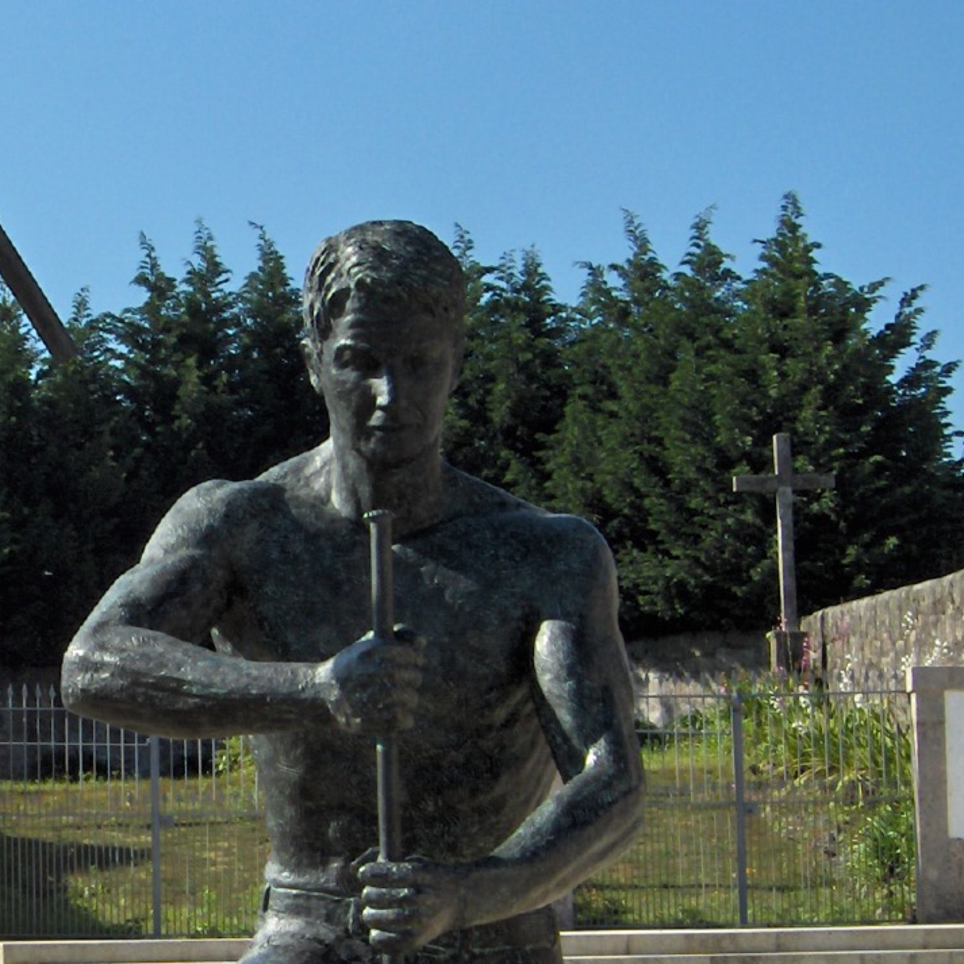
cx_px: -27
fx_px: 3119
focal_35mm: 99
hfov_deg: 17.1
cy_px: 584
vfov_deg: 17.6
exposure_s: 1/457
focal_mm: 8
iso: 100
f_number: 4.8
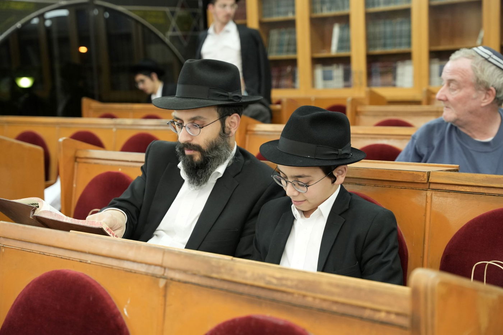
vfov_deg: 24.4
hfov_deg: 35.9
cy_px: 168
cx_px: 252
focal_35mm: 56
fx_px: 775
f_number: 4
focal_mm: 55.5
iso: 2500
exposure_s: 1/200
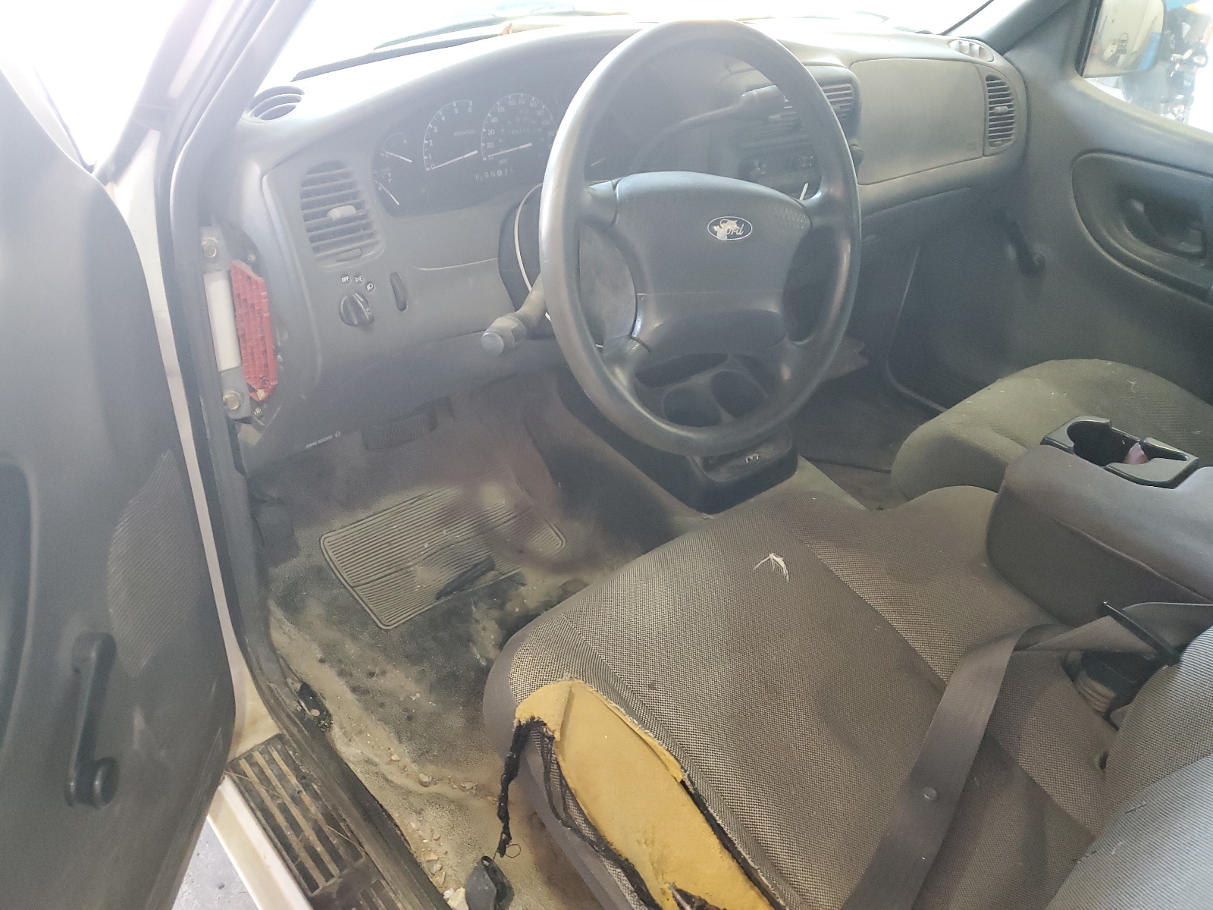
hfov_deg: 67.3
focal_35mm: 26
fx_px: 911
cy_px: 455
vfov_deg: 53.1
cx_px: 606
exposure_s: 1/40
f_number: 1.5
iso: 314
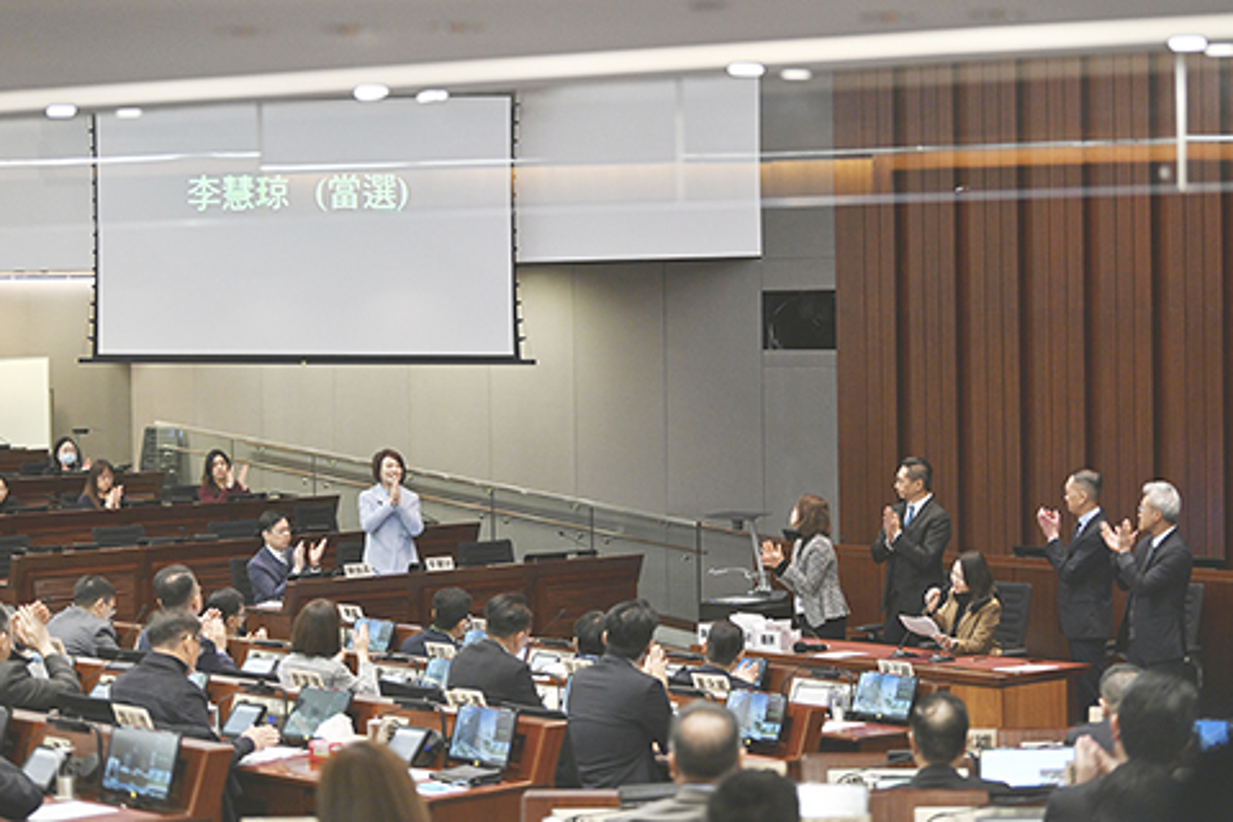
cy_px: 411
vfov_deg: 15.2
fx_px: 3082
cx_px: 616
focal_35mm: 90
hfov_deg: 22.6
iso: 2500
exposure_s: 1/80
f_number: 2.8
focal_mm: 90
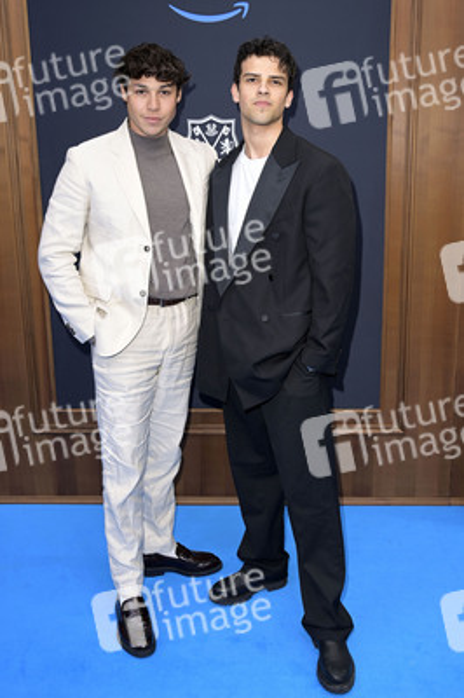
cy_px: 349
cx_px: 232
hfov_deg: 41.0
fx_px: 620
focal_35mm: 32
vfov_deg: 58.8
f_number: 5.6
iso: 500
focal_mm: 32
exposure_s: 1/250
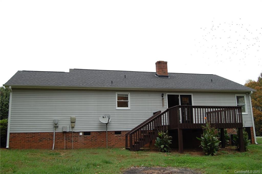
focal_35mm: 33
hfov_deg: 57.3
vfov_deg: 39.8
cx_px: 131
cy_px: 87
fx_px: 240
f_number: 7.1
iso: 200
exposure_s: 1/200
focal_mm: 22
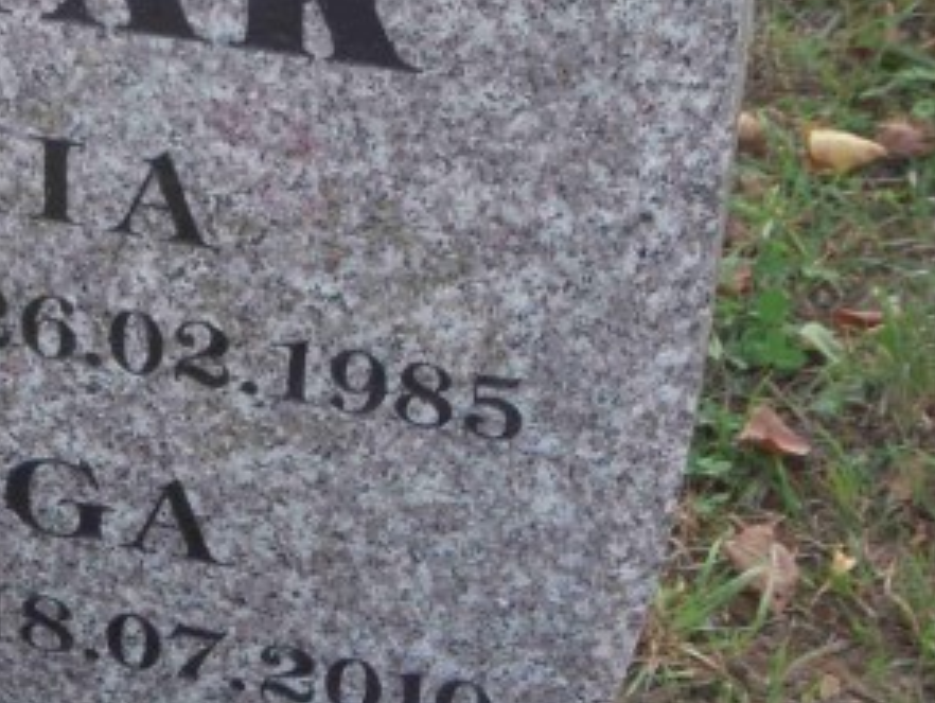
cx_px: -54
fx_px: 3352
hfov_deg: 15.5
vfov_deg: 11.9
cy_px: 200
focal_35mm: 124
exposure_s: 1/50
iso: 100
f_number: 3.6
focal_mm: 9.4
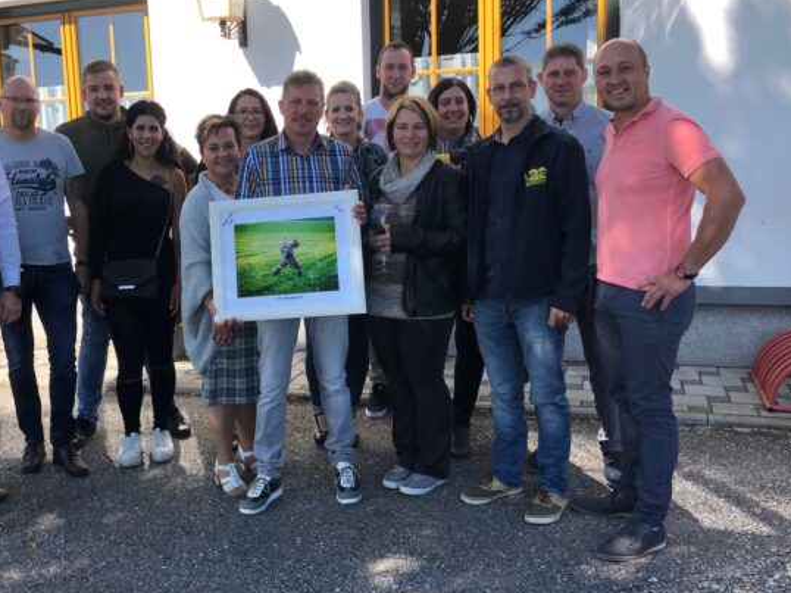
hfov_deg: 46.0
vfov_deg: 35.9
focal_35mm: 40
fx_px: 914
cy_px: 299
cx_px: 256
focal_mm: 3.99
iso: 20
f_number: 1.8
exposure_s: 1/727
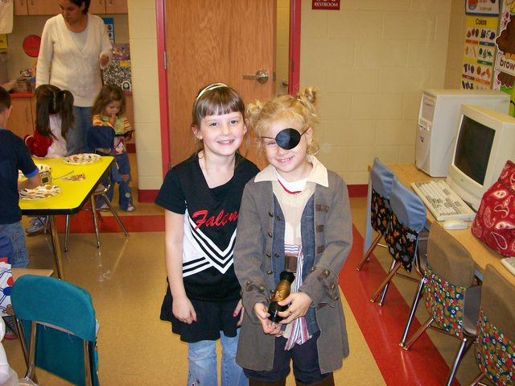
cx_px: 258
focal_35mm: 36
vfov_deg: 39.6
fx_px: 535
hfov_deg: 51.4
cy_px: 193
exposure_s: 1/64
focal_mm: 6
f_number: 2.7
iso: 140
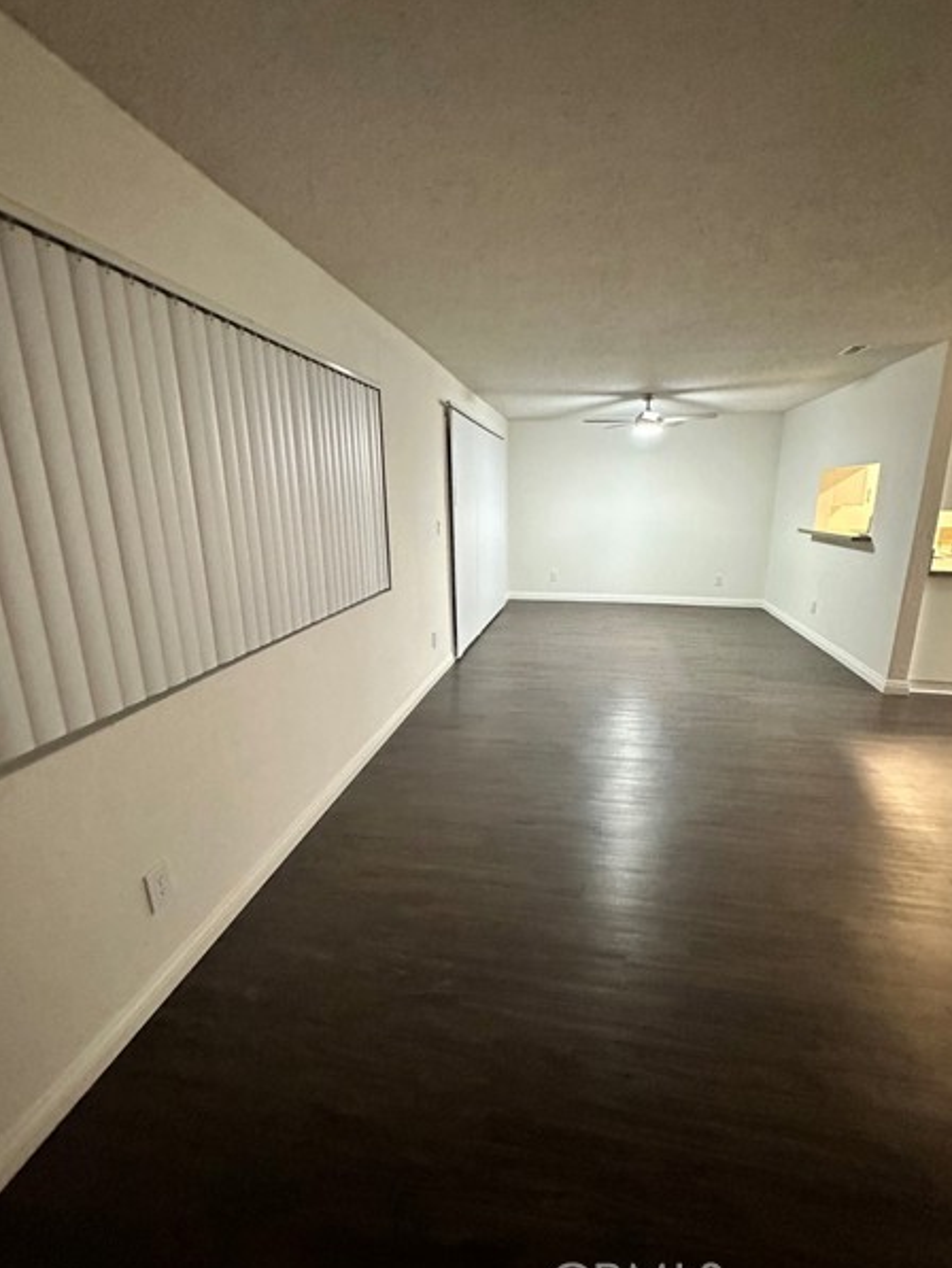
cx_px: 493
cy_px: 633
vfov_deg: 98.2
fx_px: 550
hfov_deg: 81.7
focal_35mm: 15
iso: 640
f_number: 2.2
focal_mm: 2.22
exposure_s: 1/60
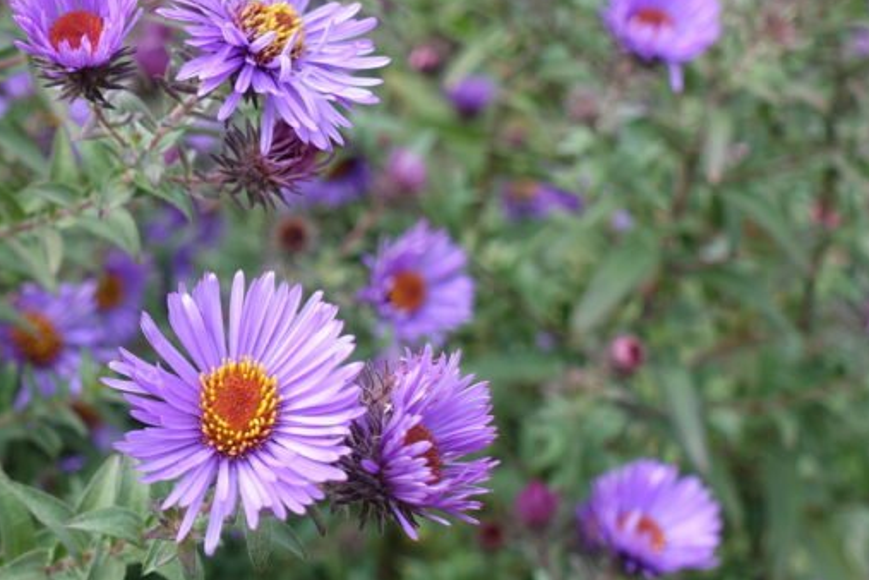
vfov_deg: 13.5
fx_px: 2438
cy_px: 329
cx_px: 27
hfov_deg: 19.7
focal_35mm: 101
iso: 125
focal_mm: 18.5
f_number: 4
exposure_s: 1/125
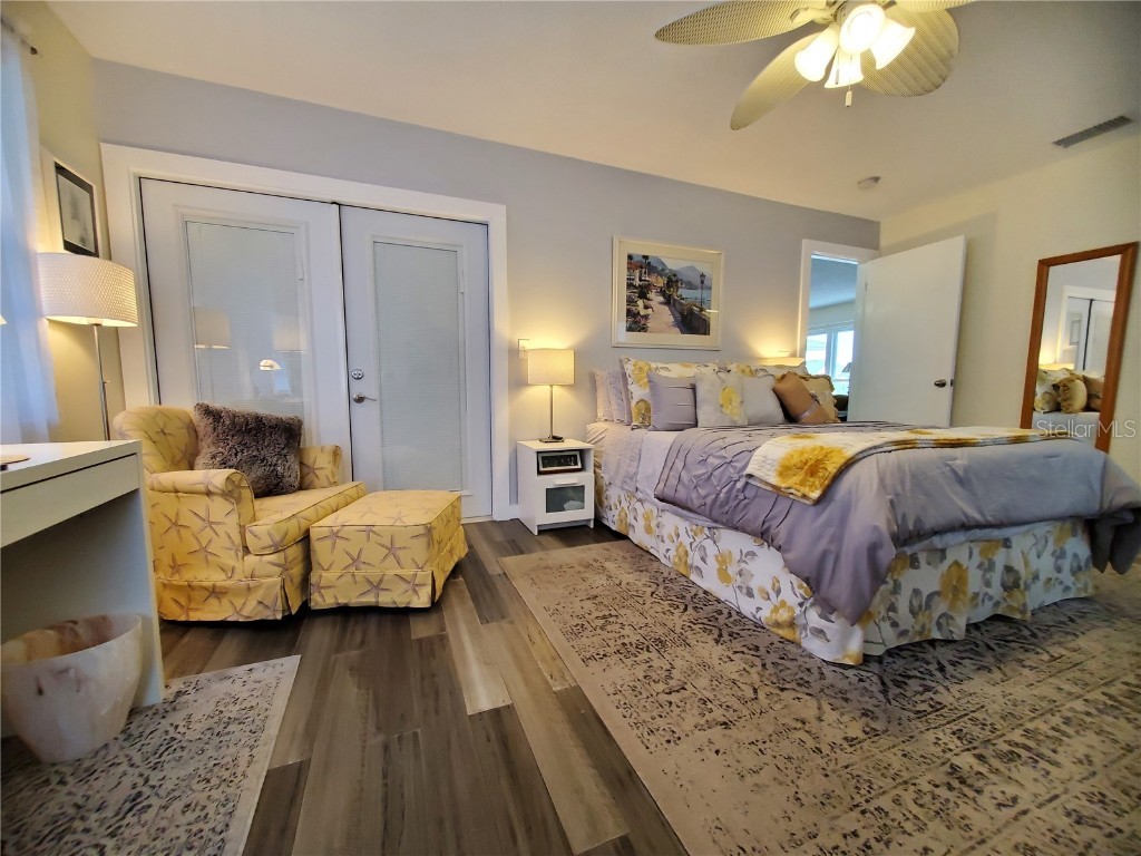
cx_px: 570
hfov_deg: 106.2
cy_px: 428
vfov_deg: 89.9
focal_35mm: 13
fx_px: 429
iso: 250
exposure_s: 1/60
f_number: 2.2
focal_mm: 1.8
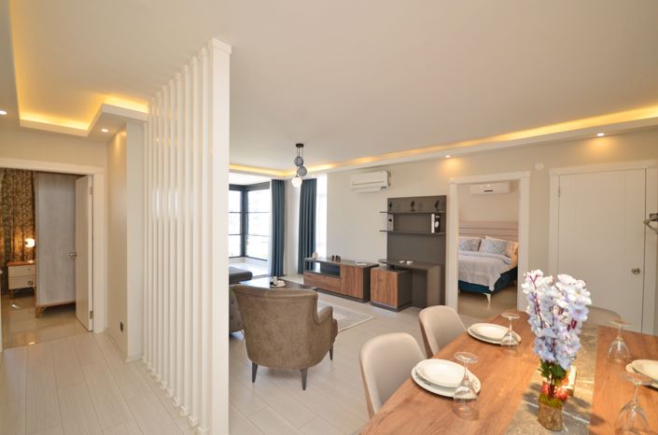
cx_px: 329
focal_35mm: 15
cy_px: 218
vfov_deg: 77.0
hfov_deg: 100.5
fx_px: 273
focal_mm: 10
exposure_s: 1/60
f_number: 4
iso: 250
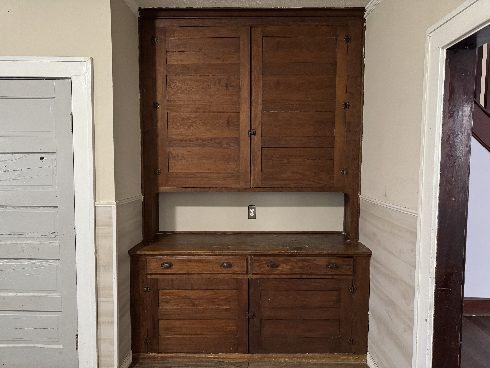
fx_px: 340
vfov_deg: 56.8
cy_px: 184
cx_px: 245
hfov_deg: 71.6
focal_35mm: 24
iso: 800
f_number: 1.78
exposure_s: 1/40
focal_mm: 6.76
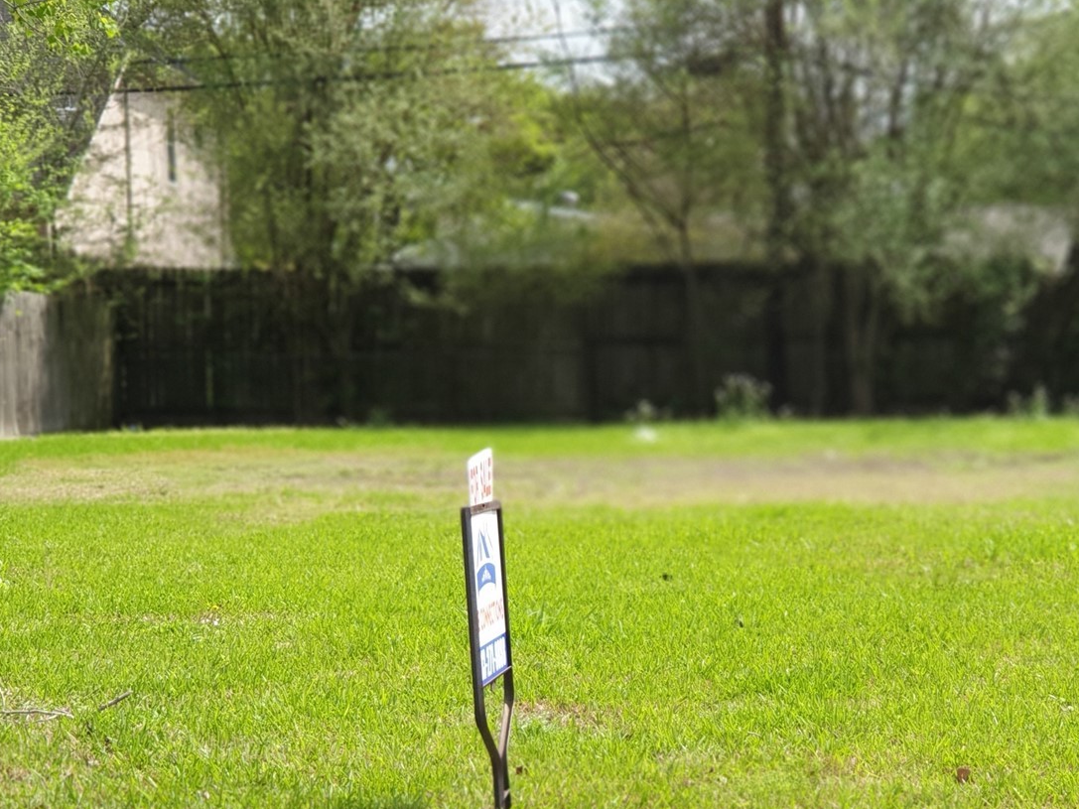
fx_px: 3054
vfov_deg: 15.0
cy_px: 647
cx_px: 683
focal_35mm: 98
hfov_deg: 20.0
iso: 25
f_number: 2.4
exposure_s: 1/457
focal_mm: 6
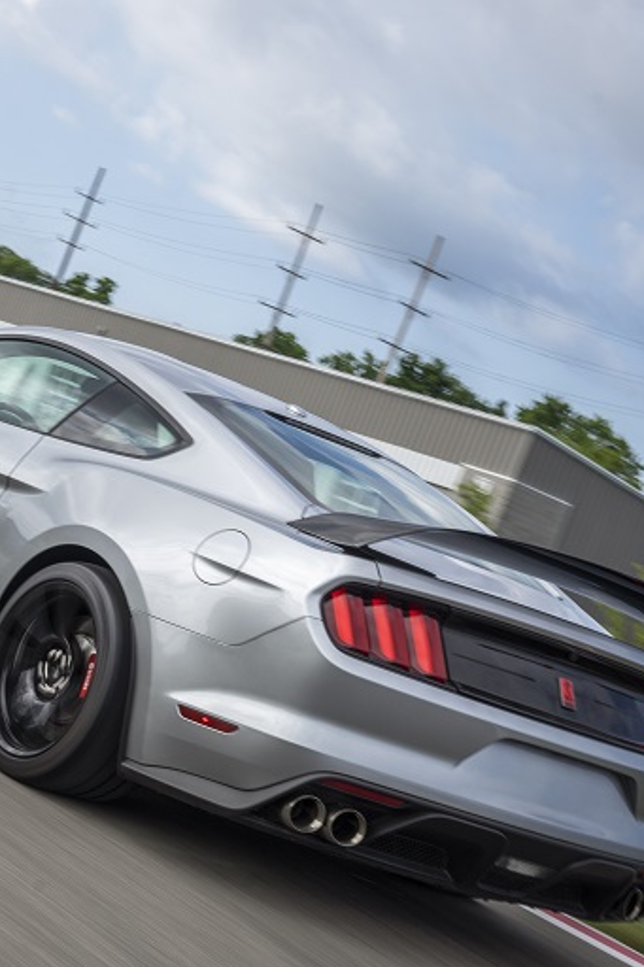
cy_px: 506
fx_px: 2255
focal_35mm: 84
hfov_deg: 15.9
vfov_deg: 24.2
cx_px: 6
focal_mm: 43
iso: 50
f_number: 13
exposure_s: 1/50
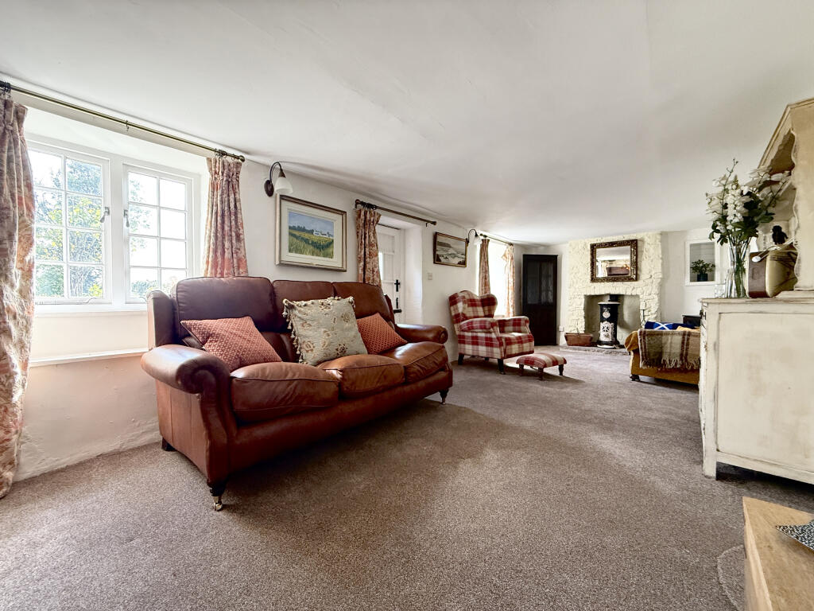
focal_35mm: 14
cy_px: 306
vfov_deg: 85.7
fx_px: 329
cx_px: 407
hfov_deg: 102.1
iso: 400
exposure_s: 1/97
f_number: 2.2
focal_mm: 2.22
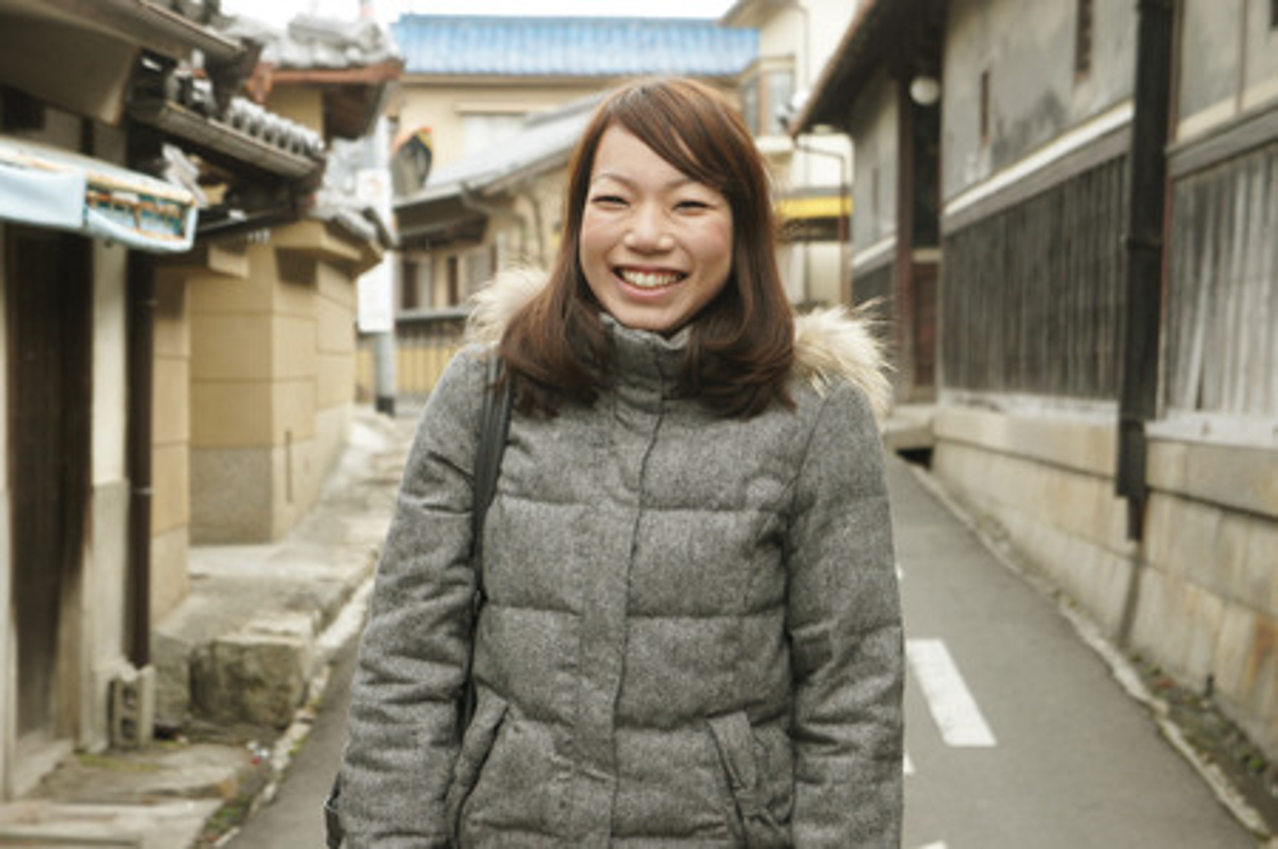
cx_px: 639
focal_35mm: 82
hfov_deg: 24.6
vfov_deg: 16.5
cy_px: 424
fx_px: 2926
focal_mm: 55
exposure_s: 1/100
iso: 400
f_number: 5.6
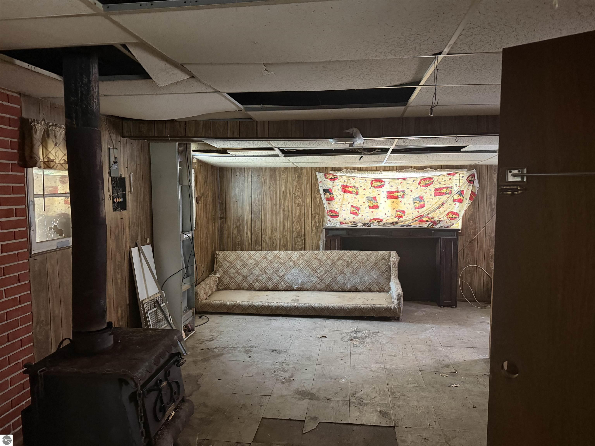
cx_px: 298
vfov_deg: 56.8
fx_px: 413
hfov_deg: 71.6
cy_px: 223
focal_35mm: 24
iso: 1000
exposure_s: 1/40
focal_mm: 6.76
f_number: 1.78
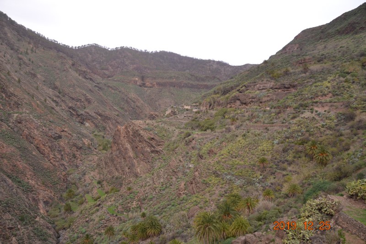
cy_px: 122
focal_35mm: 27
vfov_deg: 47.9
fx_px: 274
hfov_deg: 67.4
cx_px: 183
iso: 180
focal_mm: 18
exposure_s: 1/125
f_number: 5.6
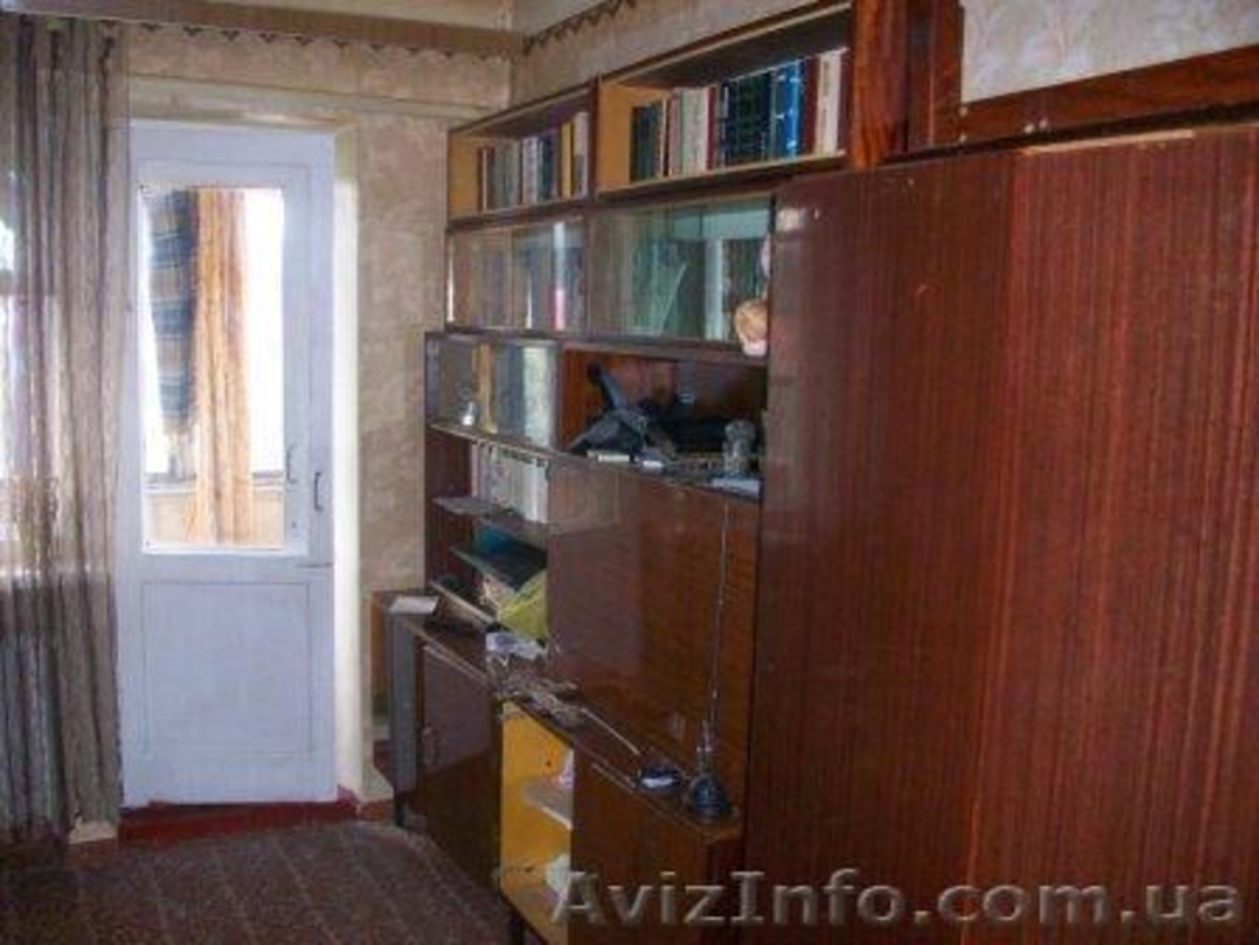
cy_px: 472
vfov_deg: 41.8
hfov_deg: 54.0
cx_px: 630
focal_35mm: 34
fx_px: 1237
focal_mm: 5.7
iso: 200
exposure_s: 1/60
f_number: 2.8
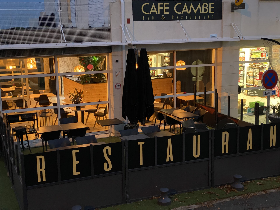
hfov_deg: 36.8
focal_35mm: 52
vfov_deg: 28.0
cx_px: 140
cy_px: 105
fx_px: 421
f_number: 2
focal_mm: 6
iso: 1000
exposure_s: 1/25
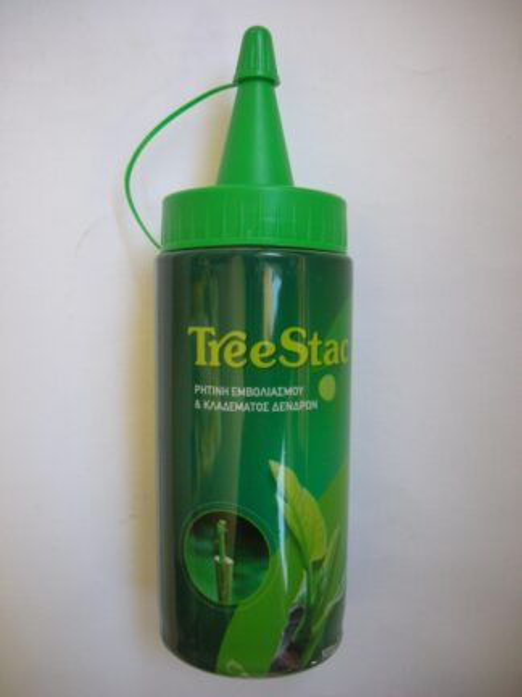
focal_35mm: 36
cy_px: 348
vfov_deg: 51.4
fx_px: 724
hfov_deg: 39.7
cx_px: 261
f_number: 2.7
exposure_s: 1/53
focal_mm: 7.5
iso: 217
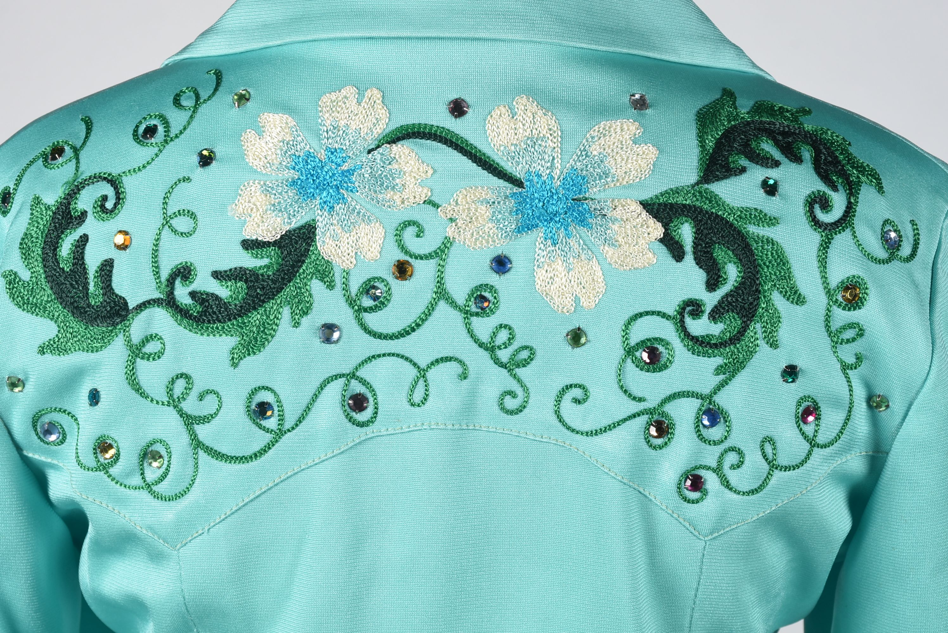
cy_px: 316
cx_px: 474
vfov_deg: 17.5
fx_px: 2056
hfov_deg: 26.0
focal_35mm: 78
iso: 200
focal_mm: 52
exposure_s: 1/125
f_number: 13
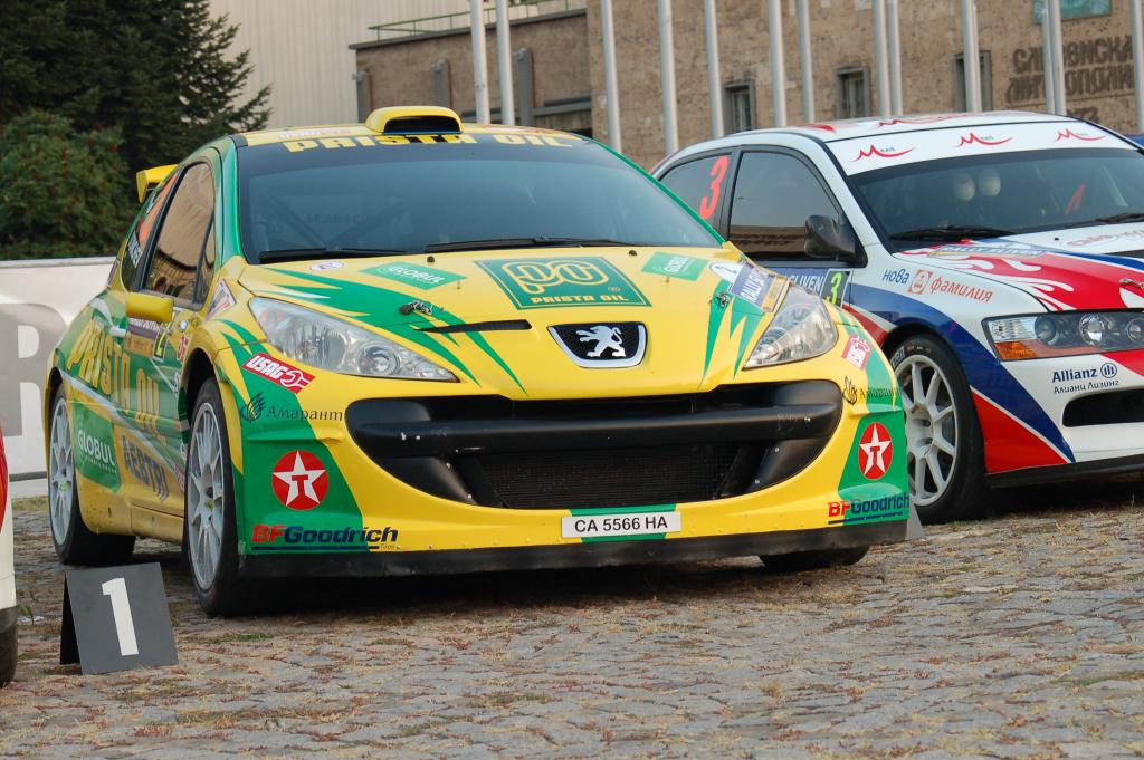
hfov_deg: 19.5
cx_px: 572
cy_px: 380
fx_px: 3334
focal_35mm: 105
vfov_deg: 13.0
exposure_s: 1/40
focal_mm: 70
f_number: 8
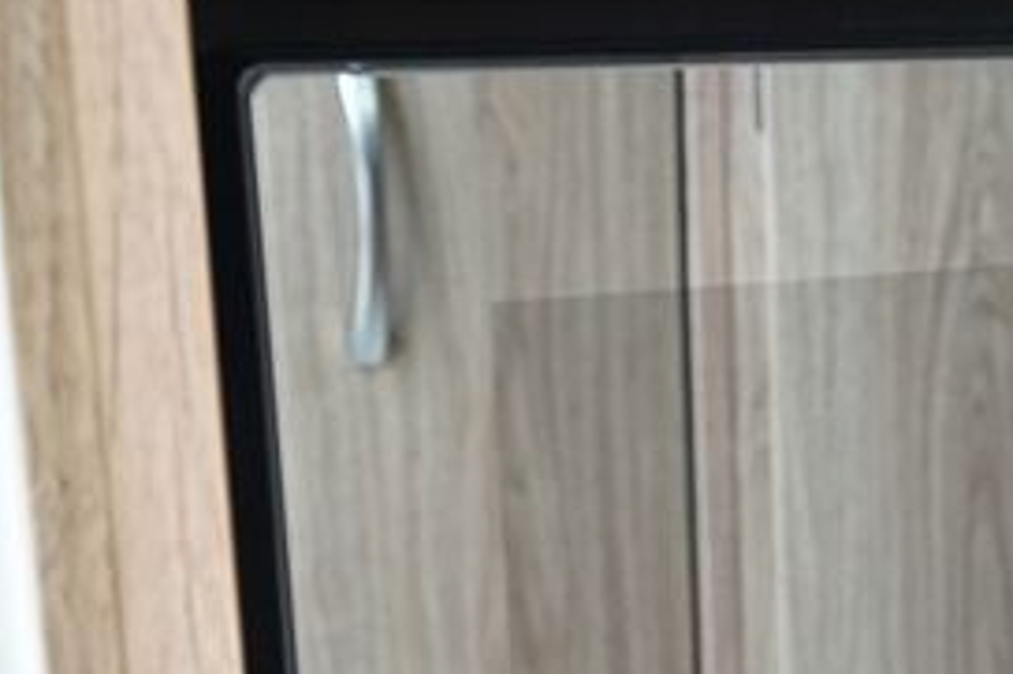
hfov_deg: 23.3
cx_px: 1106
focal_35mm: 82
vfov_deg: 16.5
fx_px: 2306
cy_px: 570
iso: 1600
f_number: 4
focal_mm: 21
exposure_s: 1/60
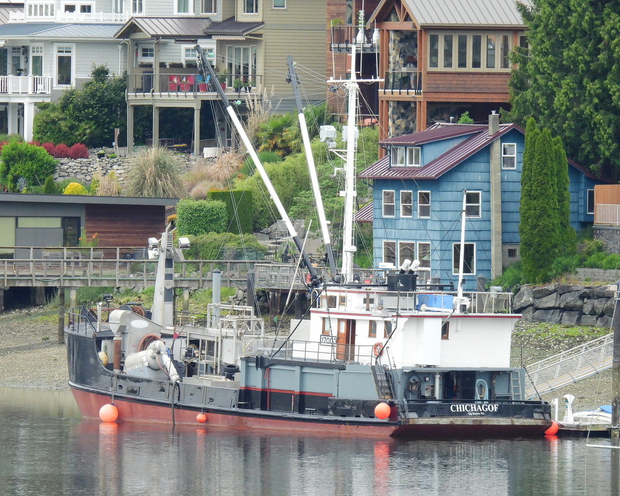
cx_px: 307
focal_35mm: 626
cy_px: 248
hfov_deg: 3.1
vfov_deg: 2.5
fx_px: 11489
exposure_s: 1/250
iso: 400
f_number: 5
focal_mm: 107
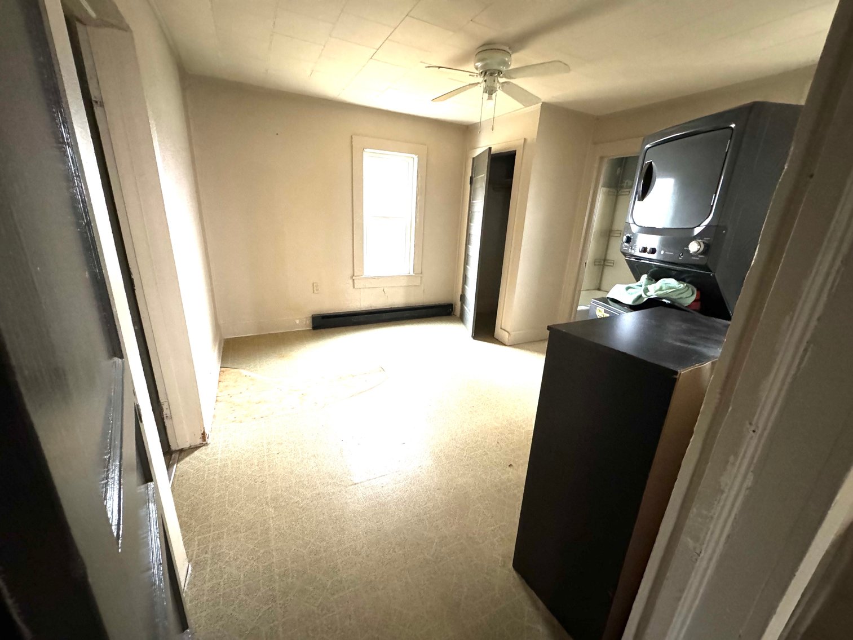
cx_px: 426
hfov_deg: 102.1
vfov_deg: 85.7
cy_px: 320
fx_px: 345
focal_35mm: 14
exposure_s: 1/57
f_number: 2.2
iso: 1250
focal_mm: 2.22
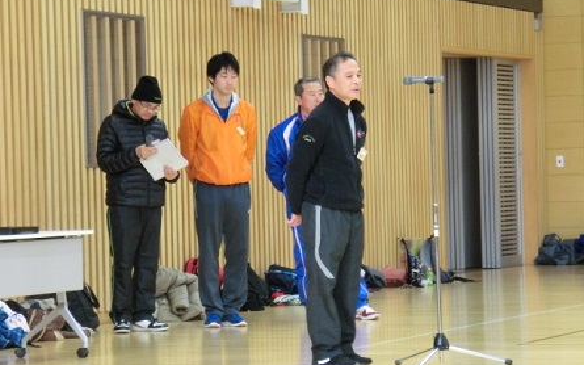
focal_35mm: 209
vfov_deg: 6.3
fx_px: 3326
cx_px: 293
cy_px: 201
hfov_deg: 10.0
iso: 800
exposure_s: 1/40
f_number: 5.9
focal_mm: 35
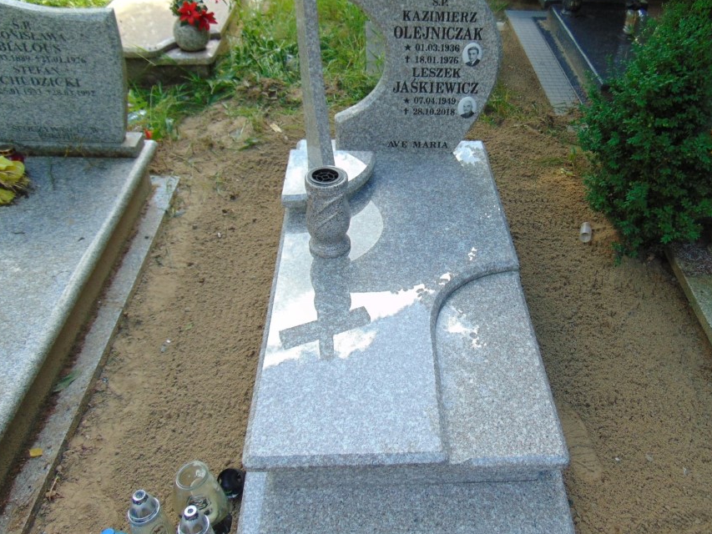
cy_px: 231
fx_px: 617
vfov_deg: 46.7
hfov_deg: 59.6
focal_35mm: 30
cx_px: 417
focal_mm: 4.5
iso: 80
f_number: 3
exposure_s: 1/100
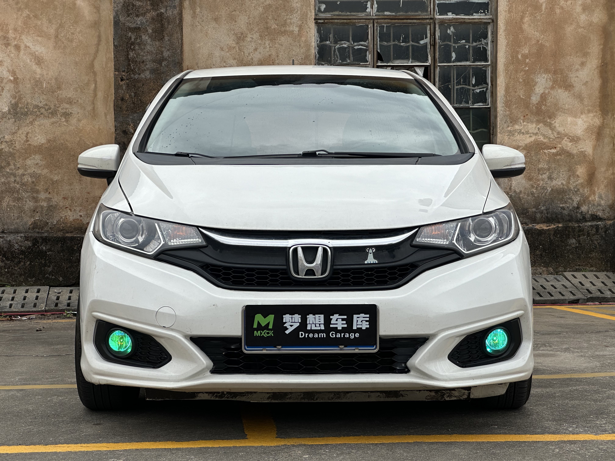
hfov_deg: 25.3
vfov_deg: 19.1
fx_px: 1368
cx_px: 308
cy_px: 230
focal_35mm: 77
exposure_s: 1/769
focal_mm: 9
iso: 32
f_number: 2.8
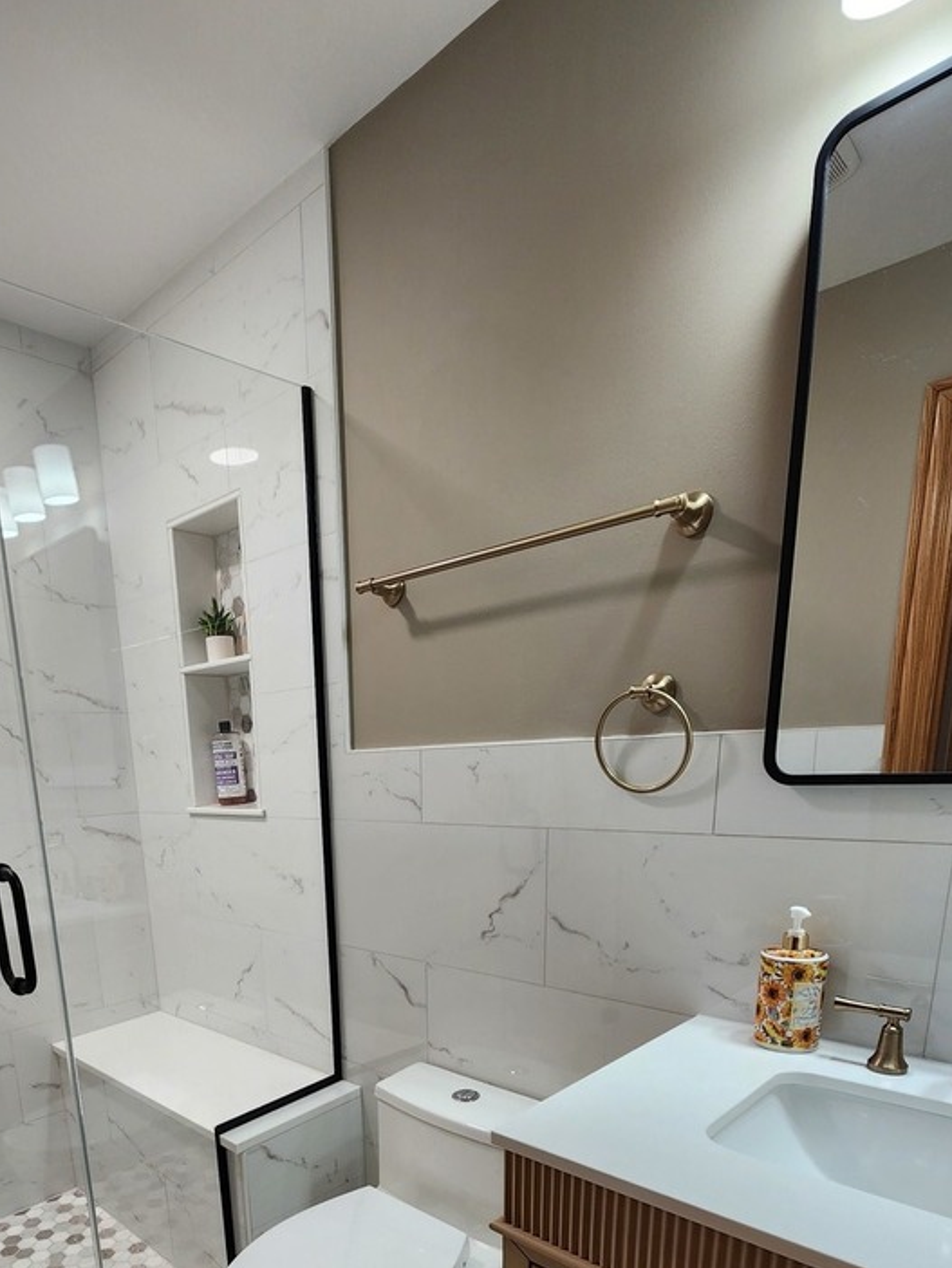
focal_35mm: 20
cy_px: 972
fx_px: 733
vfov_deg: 75.0
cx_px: 356
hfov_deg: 65.0
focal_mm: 2.2
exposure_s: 1/60
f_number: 2.2
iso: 80
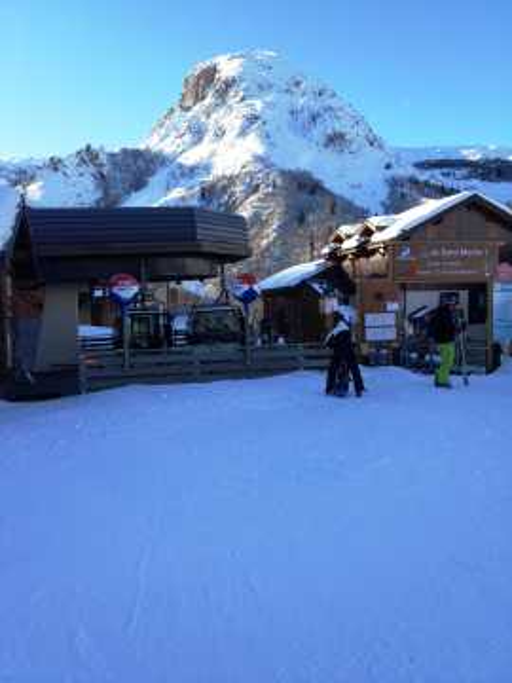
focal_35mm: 35
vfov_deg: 52.6
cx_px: 256
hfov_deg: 40.7
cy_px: 342
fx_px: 690
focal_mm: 4.28
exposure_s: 1/812
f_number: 2.4
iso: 64
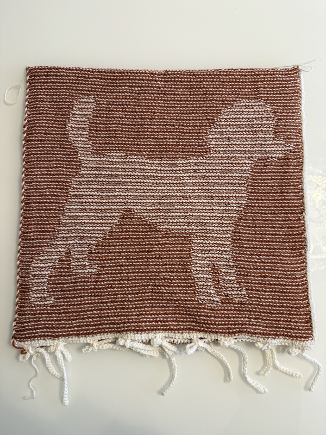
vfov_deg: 71.6
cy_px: 218
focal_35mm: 24
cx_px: 163
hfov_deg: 56.8
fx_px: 301
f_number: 1.78
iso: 500
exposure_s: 1/50
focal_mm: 6.76
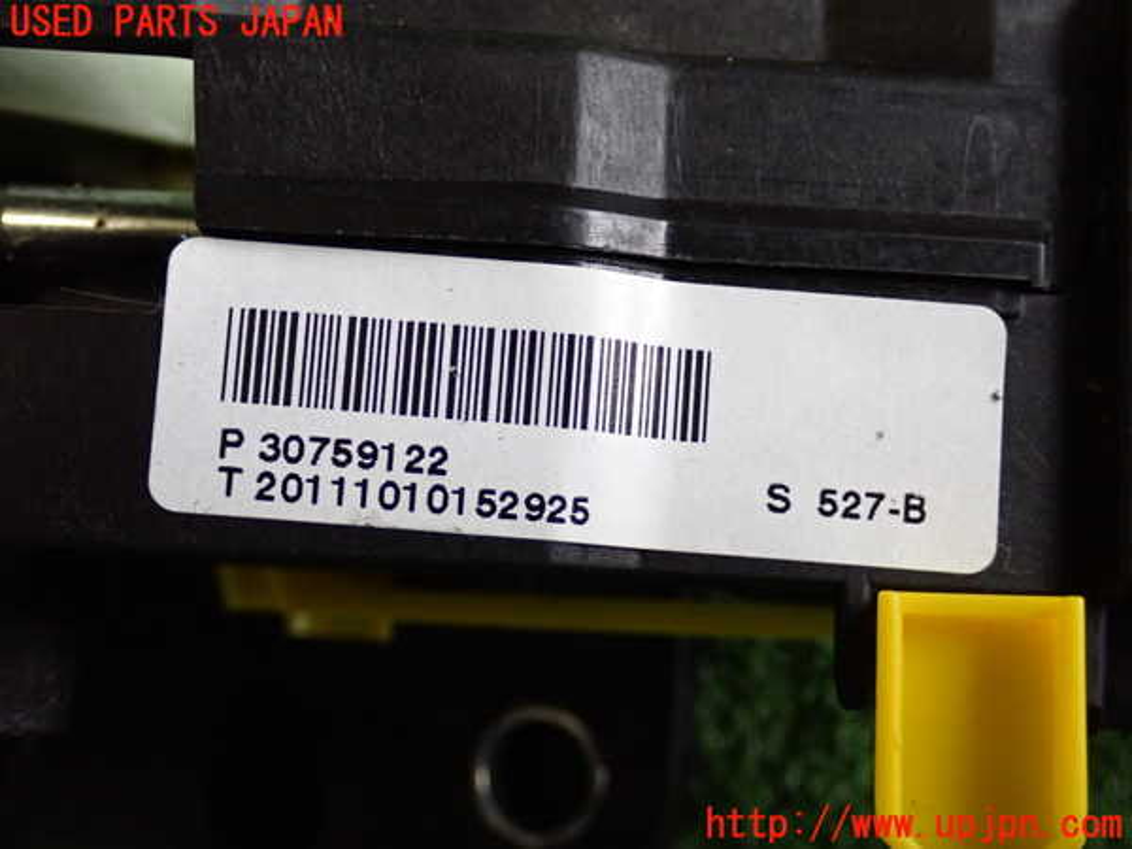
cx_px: 566
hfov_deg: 35.5
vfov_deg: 27.0
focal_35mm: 54
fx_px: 1766
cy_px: 424
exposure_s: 1/50
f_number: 3.3
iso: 640
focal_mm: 9.65
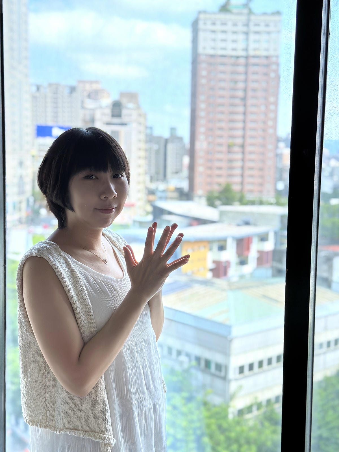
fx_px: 627
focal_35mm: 48
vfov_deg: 39.7
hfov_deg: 30.3
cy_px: 226
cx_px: 170
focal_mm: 6.86
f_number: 1.78
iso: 80
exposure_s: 1/694
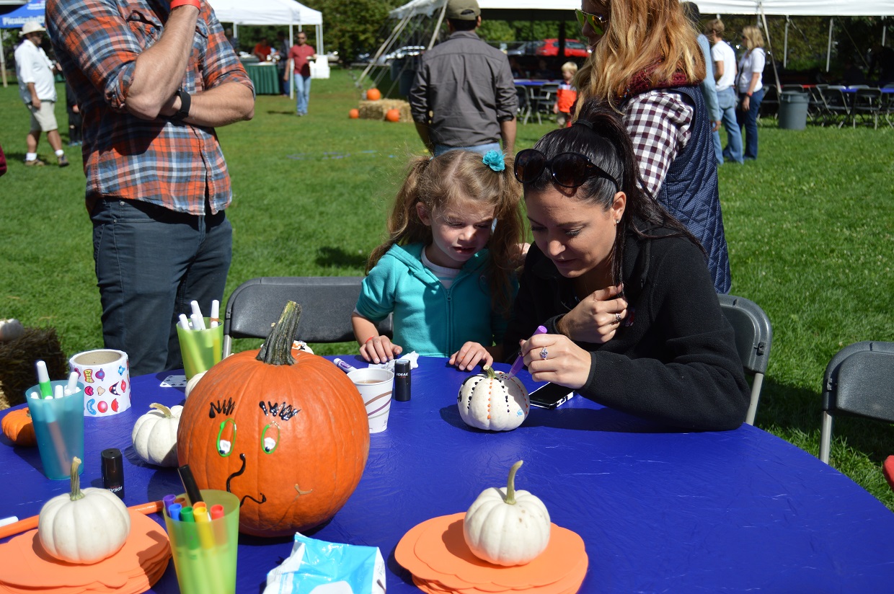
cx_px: 447
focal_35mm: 39
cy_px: 297
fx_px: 967
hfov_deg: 49.6
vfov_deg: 34.1
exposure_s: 1/1250
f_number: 4
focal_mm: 26
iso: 100
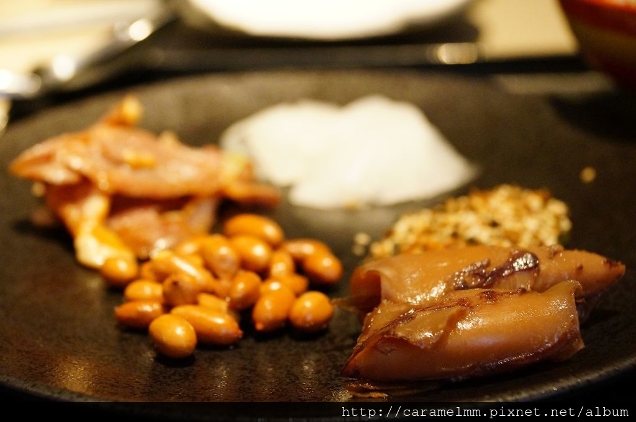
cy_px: 211
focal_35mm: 90
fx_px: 1588
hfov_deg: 22.6
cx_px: 318
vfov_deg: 15.1
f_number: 5.6
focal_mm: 60
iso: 3200
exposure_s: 1/60
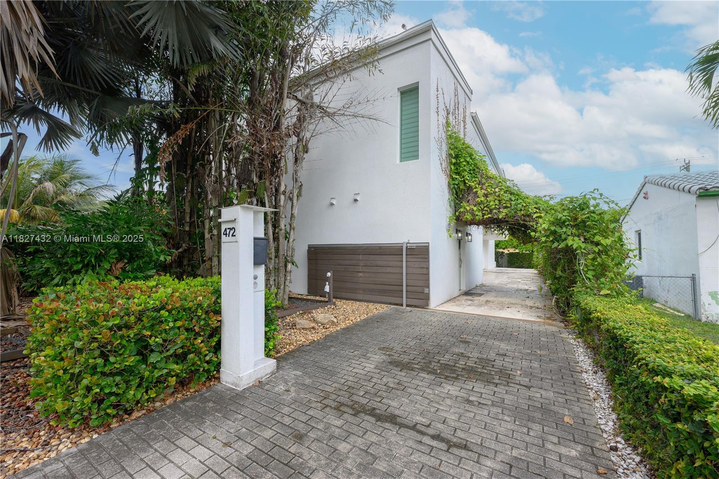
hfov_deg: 102.3
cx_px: 360
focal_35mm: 14
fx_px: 290
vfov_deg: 79.2
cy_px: 240
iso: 200
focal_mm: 14.5
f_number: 5
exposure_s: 1/800
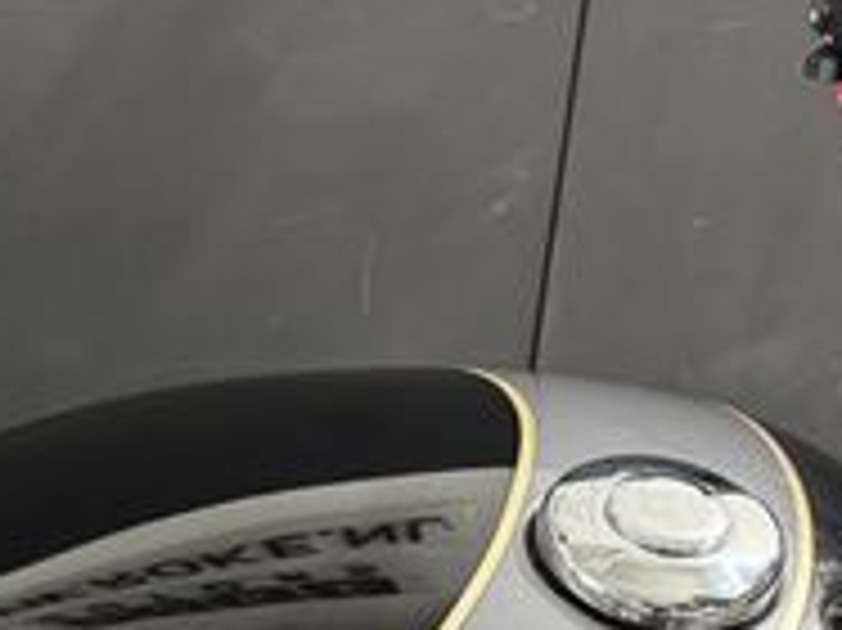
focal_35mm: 82
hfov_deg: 23.8
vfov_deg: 17.2
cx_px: 369
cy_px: 747
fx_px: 1993
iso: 400
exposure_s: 1/50
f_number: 1.78
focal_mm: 6.76
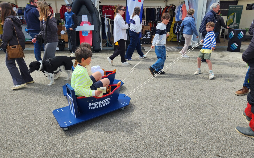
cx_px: 128
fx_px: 173
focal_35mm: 25
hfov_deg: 72.6
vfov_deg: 49.1
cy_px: 68
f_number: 1.8
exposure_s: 1/1067
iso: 20
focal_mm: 5.4
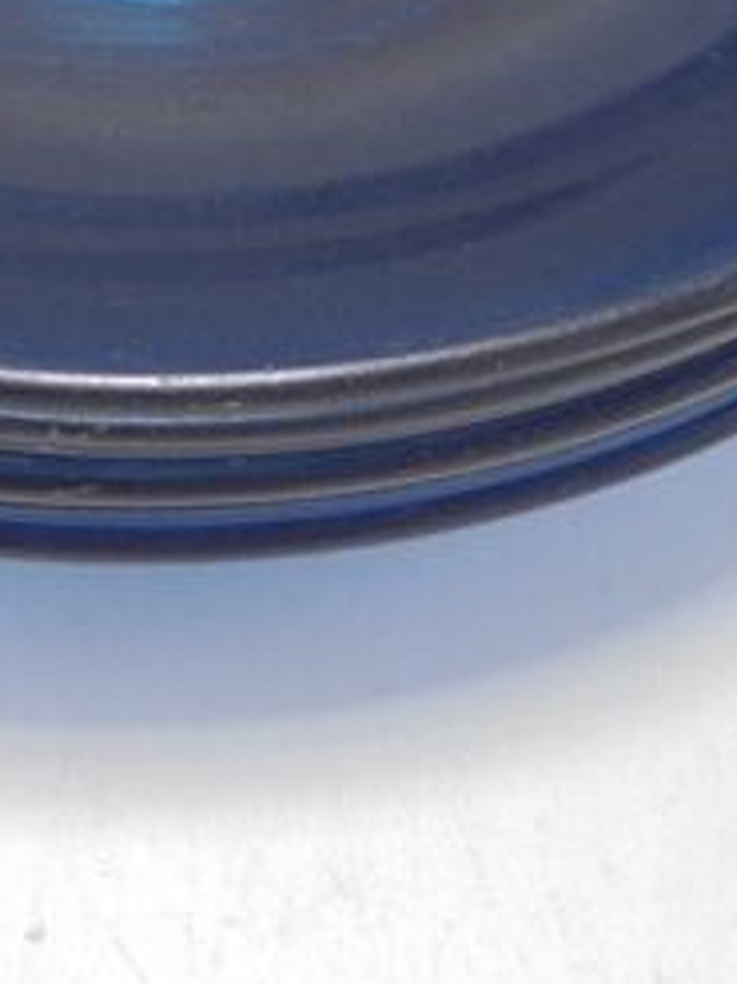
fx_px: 3523
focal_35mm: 124
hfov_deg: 11.9
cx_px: 94
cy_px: -482
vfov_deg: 14.8
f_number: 4
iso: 100
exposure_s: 1/30
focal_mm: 6.1
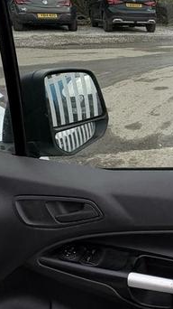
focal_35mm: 40
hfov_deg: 24.2
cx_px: 250
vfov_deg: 50.3
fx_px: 327
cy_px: 129
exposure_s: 1/296
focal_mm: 2.22
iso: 40
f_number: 2.2
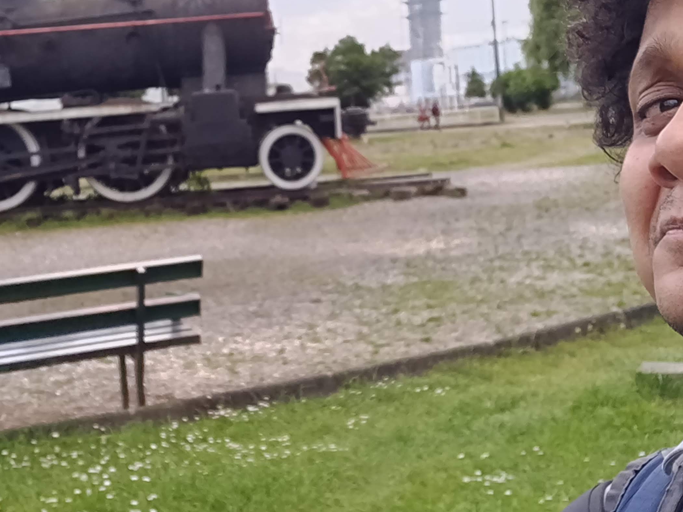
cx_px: 265
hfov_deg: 42.7
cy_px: 243
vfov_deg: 32.9
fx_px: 868
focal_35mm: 44
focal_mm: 3.52
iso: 125
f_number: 2
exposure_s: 1/730
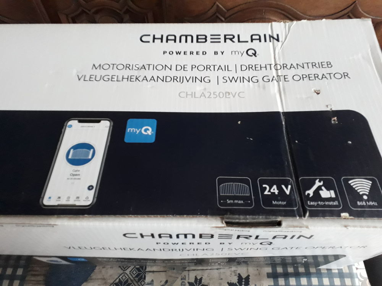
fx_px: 298
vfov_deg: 51.4
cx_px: 191
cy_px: 143
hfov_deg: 65.3
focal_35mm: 27
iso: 400
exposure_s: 1/17
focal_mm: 3.6
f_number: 1.9
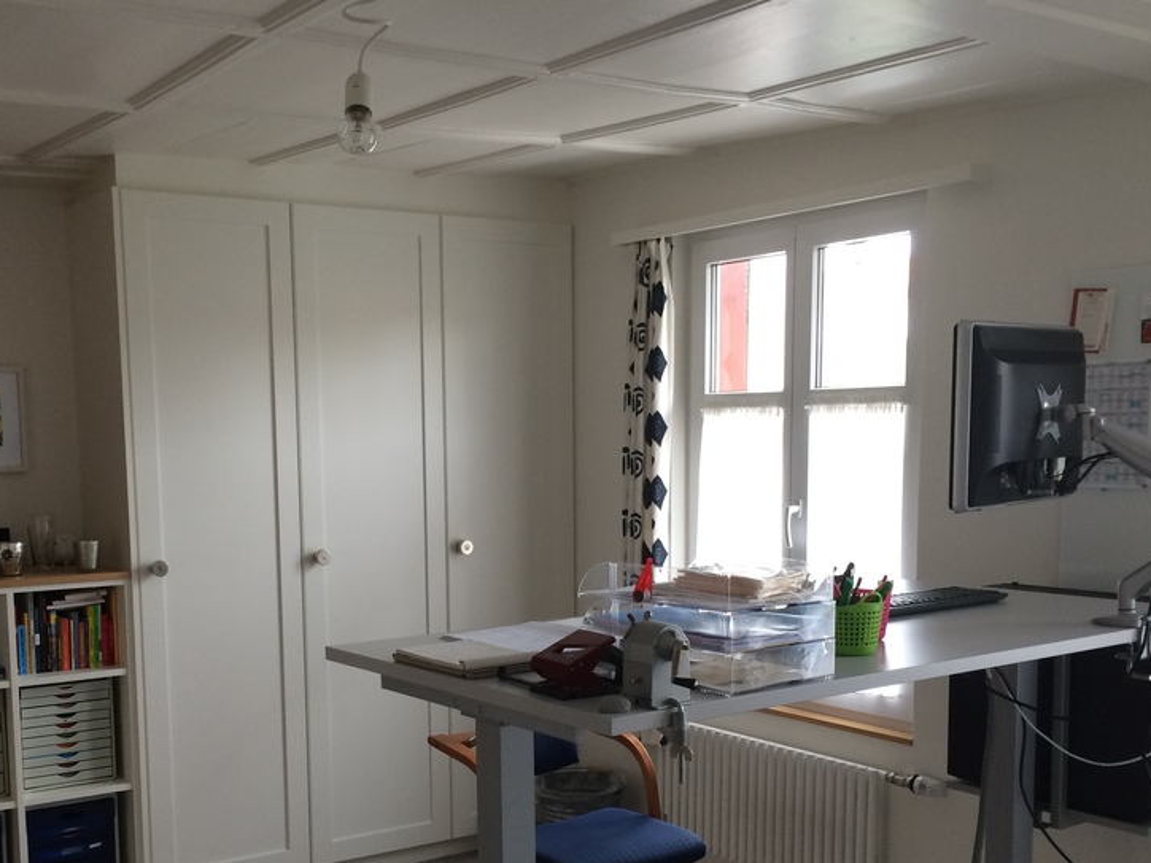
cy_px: 598
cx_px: 461
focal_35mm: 41
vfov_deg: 34.7
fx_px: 1363
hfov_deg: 45.5
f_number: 2.2
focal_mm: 4.15
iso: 100
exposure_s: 1/33
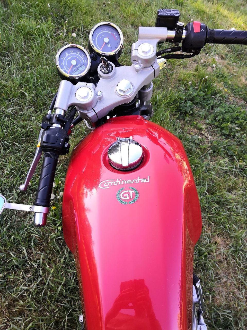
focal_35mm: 27
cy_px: 165
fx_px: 257
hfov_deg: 51.4
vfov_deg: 65.3
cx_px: 124
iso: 50
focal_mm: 3.95
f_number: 1.8
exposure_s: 1/111
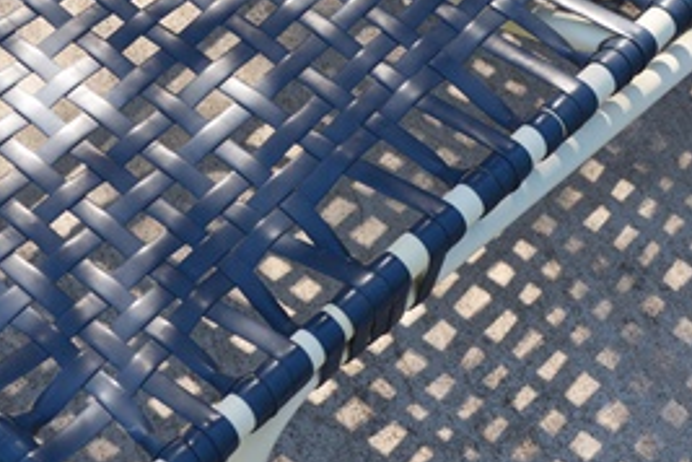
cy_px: 5
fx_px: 2076
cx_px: 168
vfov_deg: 12.5
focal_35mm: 108
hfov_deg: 18.8
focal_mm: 32
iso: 200
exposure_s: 1/250
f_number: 8
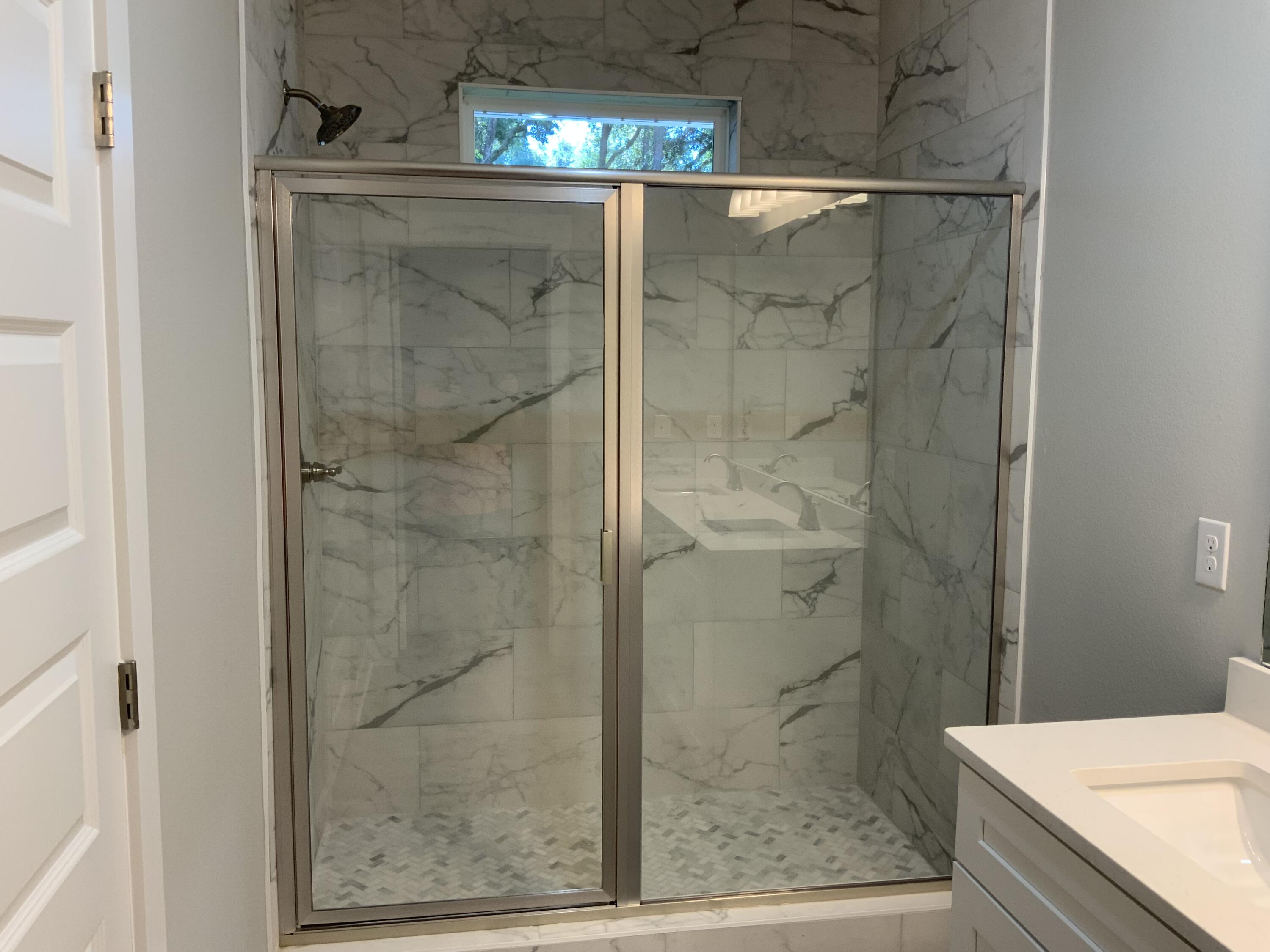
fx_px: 1064
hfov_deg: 61.7
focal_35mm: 29
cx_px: 635
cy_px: 476
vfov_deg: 48.2
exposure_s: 1/60
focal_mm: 3
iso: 50
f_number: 1.8
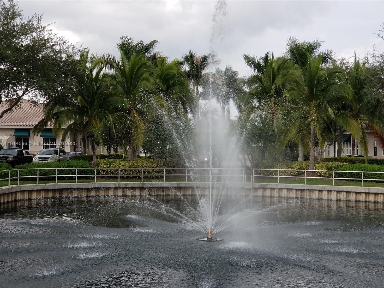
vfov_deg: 28.0
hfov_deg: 36.8
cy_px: 144
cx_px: 192
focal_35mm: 52
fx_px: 577
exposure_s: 1/386
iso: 25
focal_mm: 6
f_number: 2.4
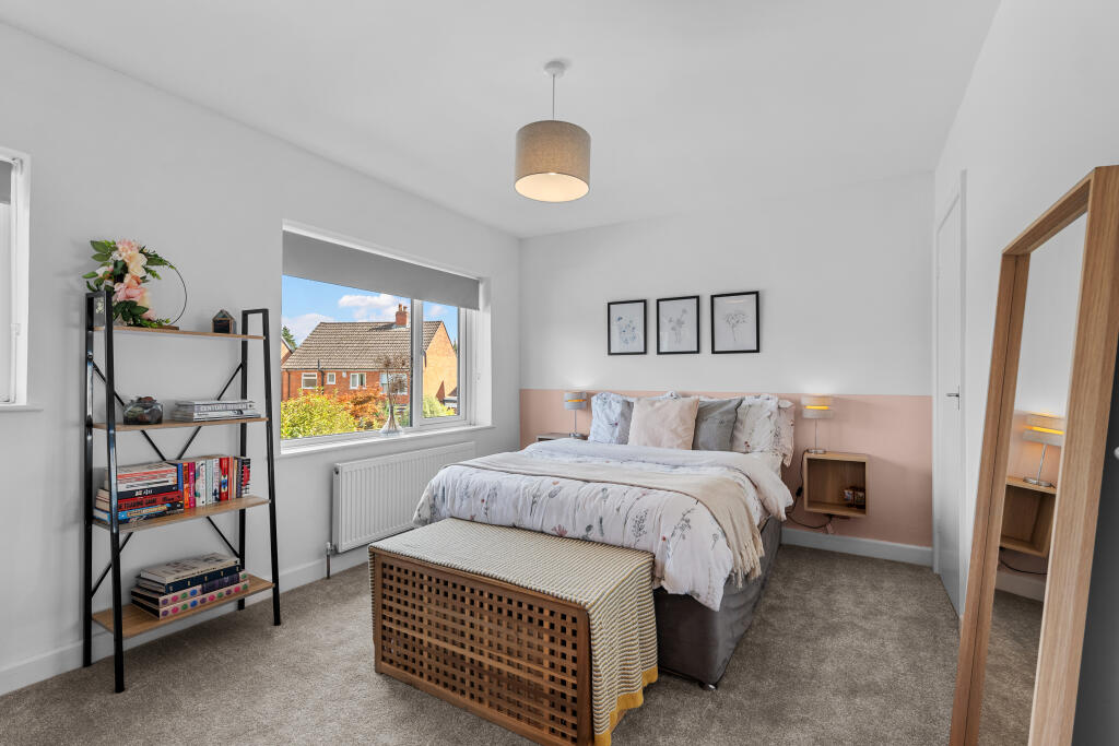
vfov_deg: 70.5
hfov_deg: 93.3
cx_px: 560
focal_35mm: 17
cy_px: 373
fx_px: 528
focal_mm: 16
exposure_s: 1/25
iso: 400
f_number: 8
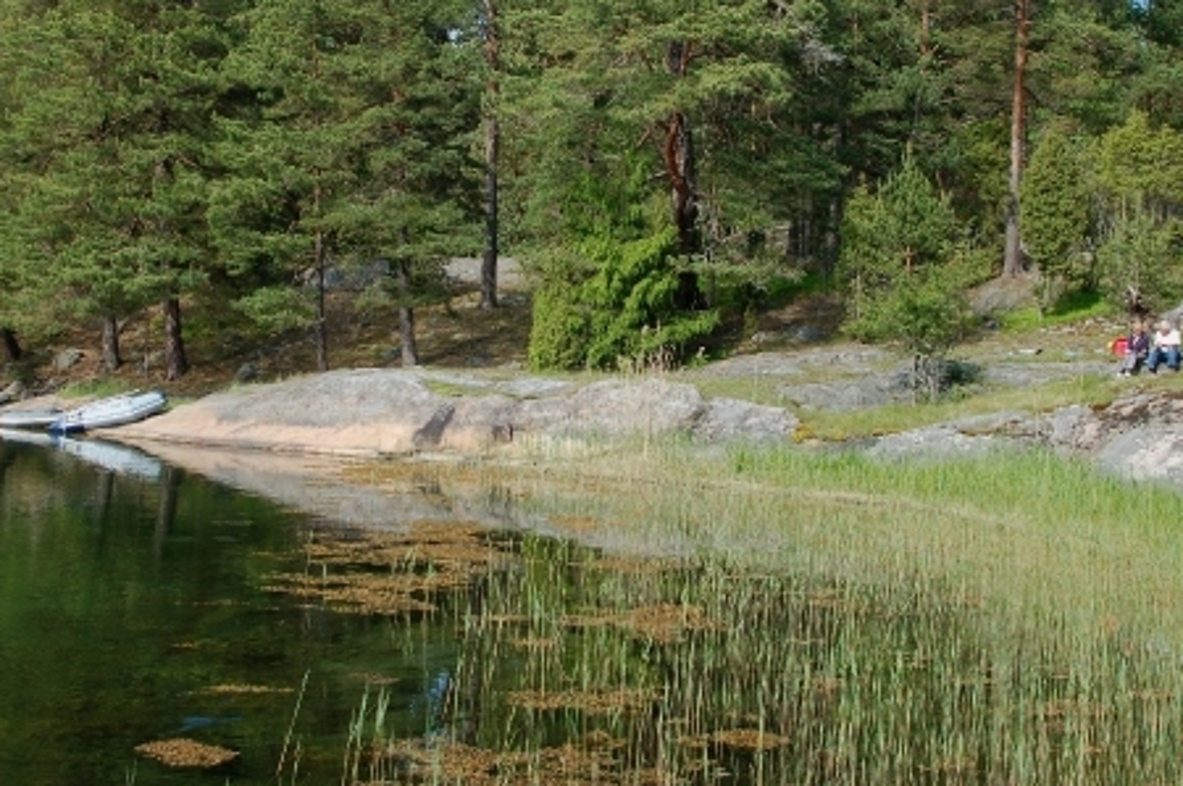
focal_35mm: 68
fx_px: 2232
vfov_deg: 19.9
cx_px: 539
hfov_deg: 29.7
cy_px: 271
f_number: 6.3
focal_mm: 34
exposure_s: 1/320
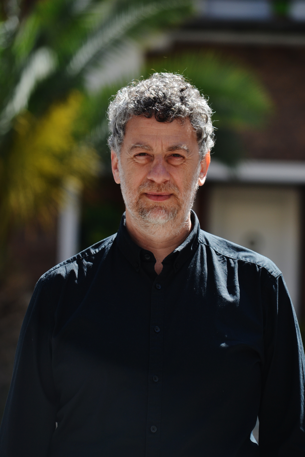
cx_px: 152
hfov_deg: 5.4
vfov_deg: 8.1
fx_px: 3240
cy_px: 228
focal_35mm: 255
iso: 100
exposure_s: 1/320
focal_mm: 170
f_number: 5
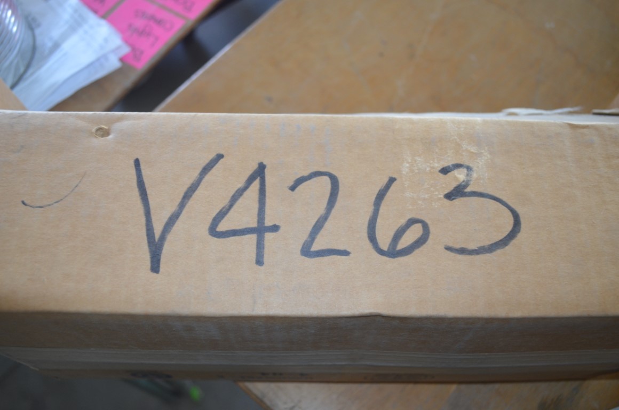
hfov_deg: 57.3
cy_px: 205
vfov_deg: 39.8
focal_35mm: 33
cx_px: 310
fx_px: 566
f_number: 4
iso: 560
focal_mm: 22
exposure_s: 1/60
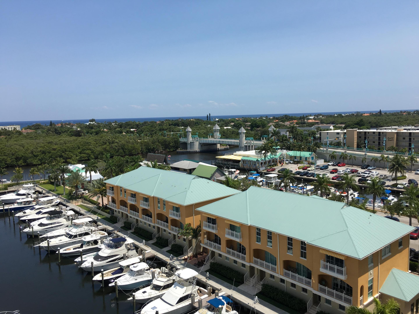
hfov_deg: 61.7
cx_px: 210
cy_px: 157
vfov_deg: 48.2
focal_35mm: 29
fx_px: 351
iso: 25
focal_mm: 4.15
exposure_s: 1/2024
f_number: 2.2
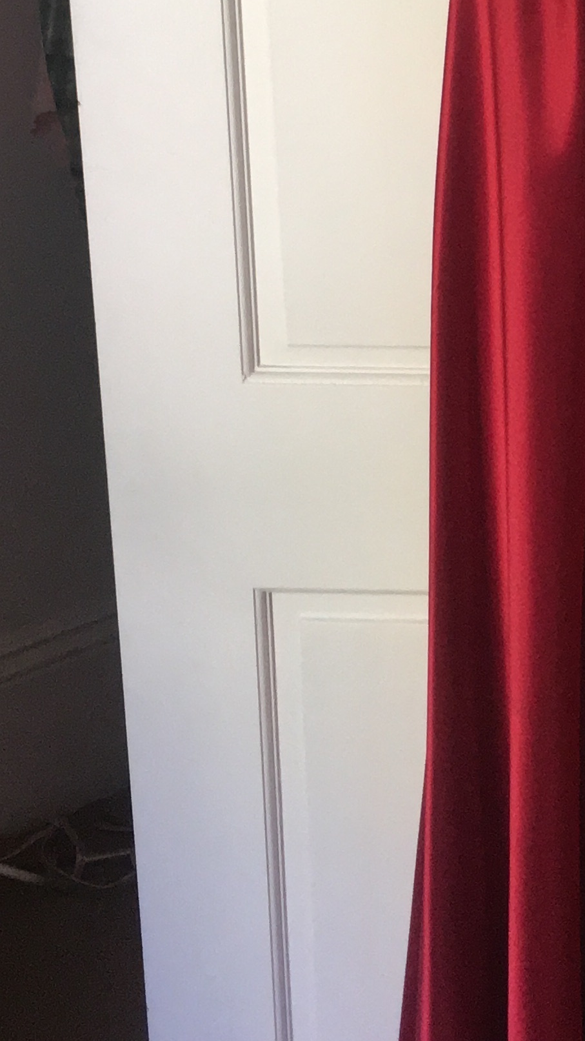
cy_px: 184
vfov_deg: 26.3
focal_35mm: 79
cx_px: 686
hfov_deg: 14.8
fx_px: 2179
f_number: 2.2
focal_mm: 4.15
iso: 160
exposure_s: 1/33
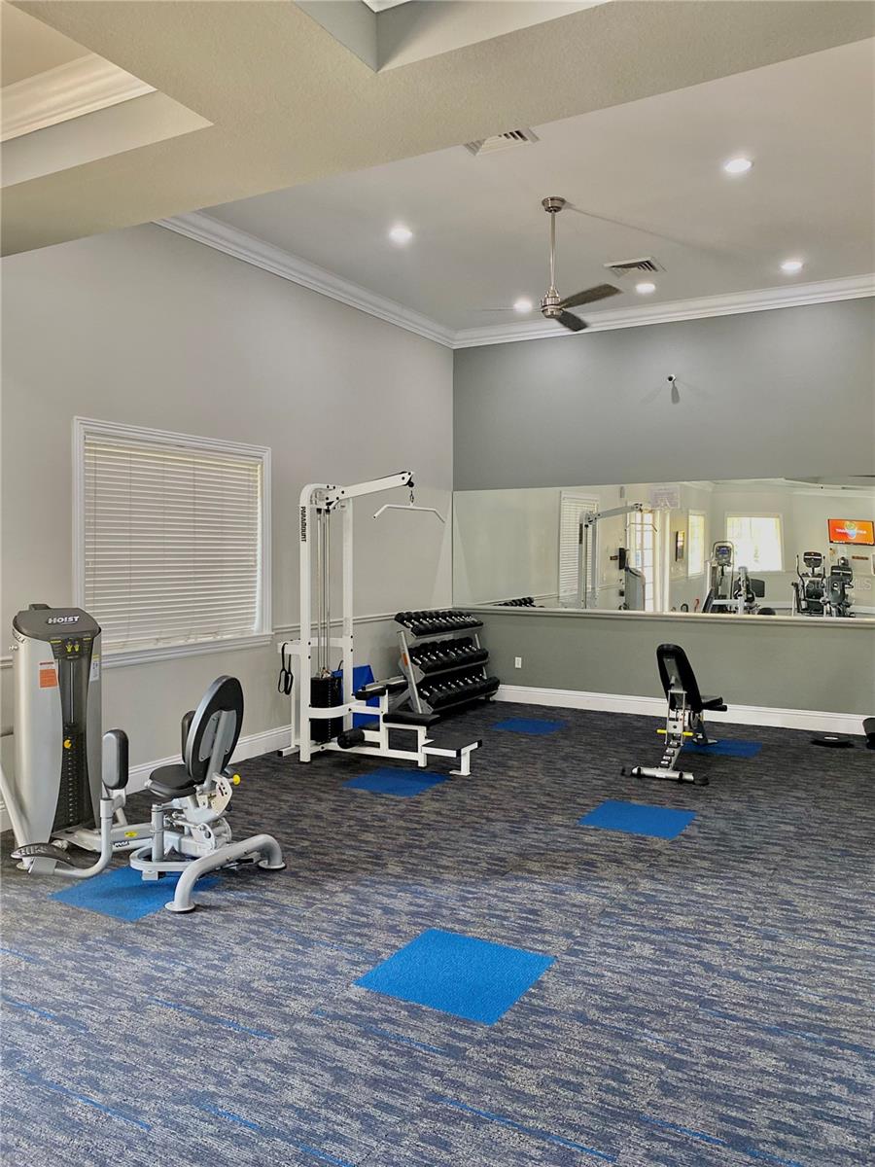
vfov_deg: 67.3
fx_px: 876
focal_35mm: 26
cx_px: 438
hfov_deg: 53.1
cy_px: 584
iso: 400
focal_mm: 4.25
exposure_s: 1/60
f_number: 1.8
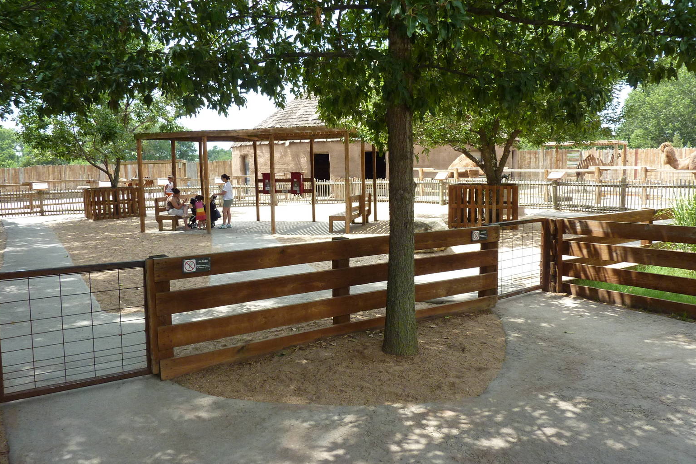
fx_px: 522
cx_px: 341
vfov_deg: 47.9
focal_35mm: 27
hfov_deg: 67.4
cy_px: 219
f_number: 3.3
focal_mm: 4.1
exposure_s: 1/500
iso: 160
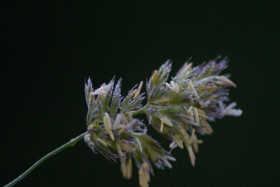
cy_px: 94
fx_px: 6999
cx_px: 140
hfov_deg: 2.3
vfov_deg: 1.5
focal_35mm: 900
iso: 6400
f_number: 11
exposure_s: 1/1600
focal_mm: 600
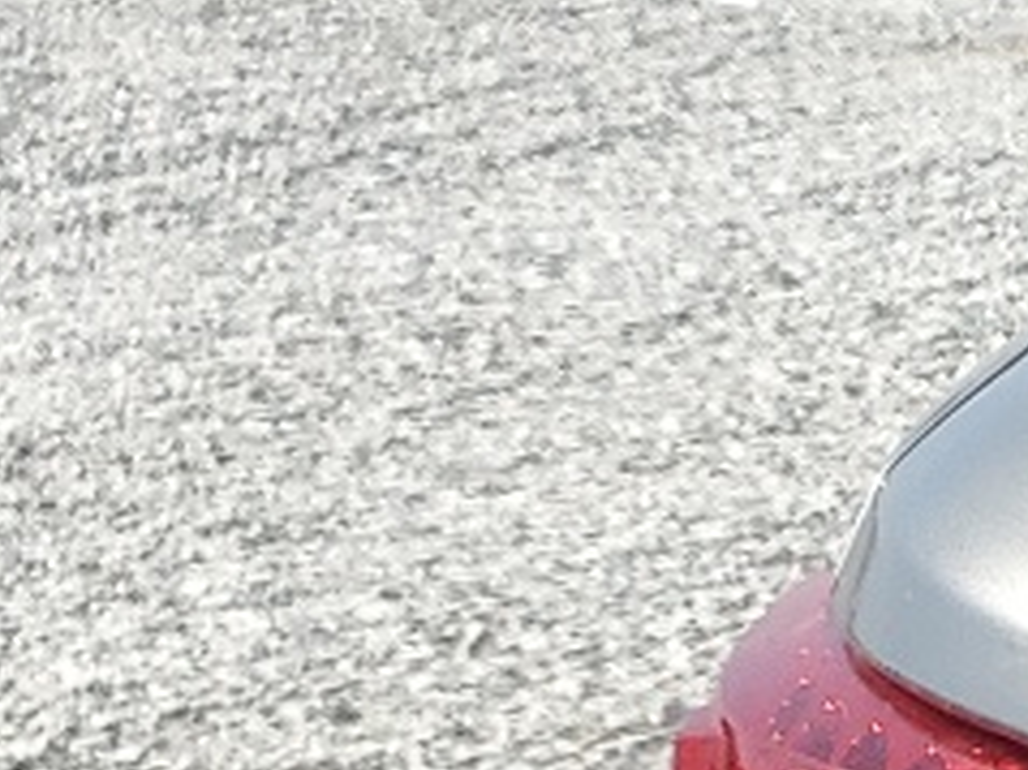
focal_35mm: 174
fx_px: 5165
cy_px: 1123
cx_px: 2976
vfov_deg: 8.4
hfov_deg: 9.3
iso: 50
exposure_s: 1/3333
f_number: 1.5
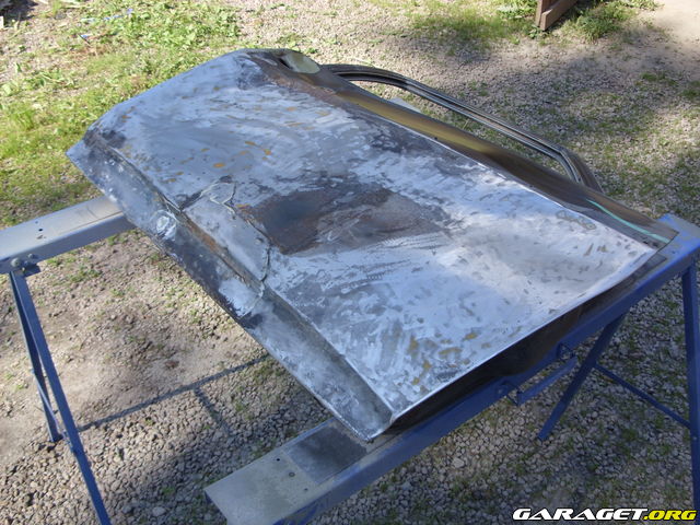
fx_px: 768
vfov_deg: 37.7
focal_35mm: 38
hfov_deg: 49.0
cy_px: 262
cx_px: 350
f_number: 2.8
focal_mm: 6.3
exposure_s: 1/438
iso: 50
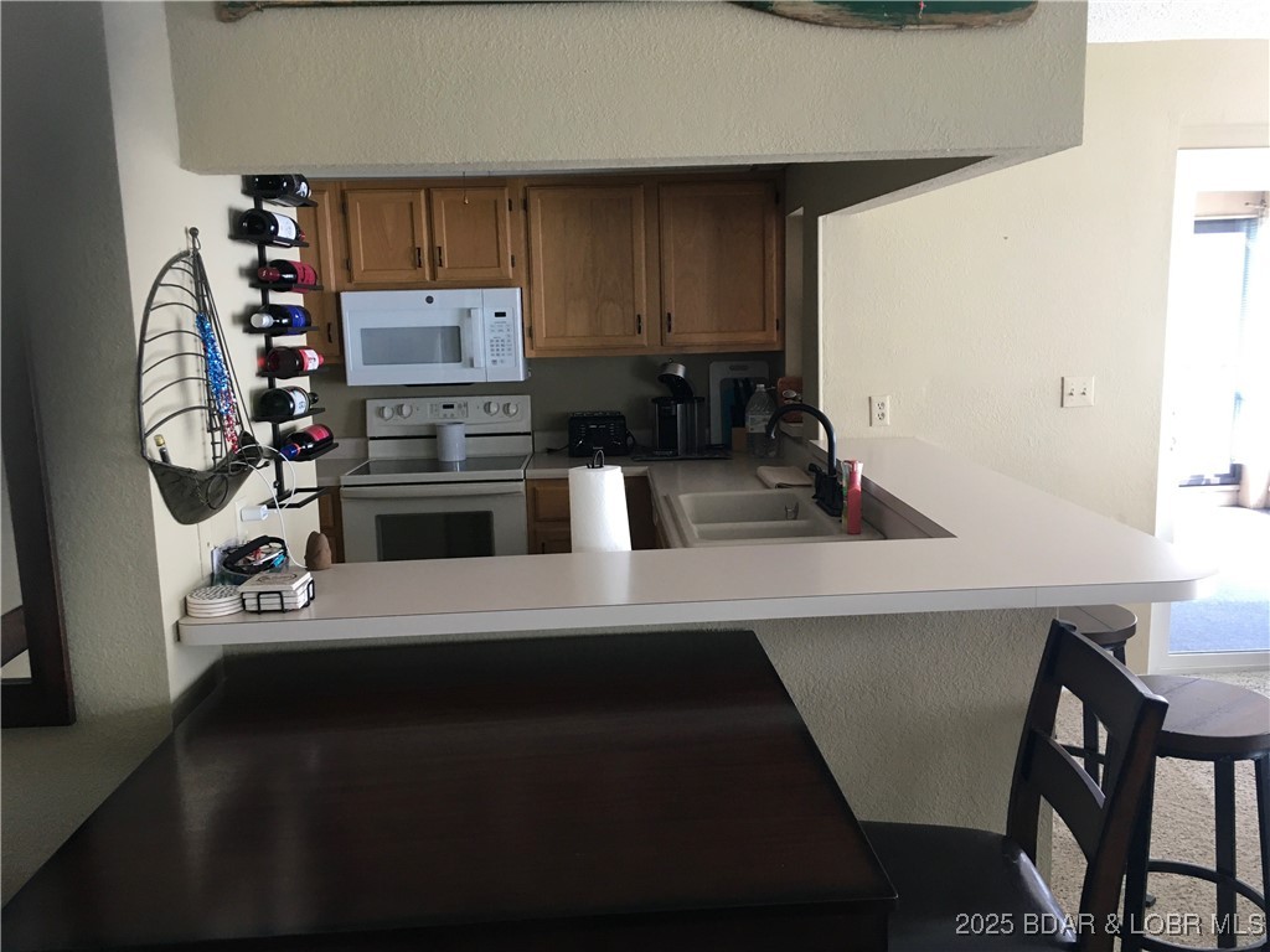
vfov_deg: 48.2
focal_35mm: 29
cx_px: 635
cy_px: 476
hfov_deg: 61.7
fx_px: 1064
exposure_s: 1/30
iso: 40
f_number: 2.2
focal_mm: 4.15
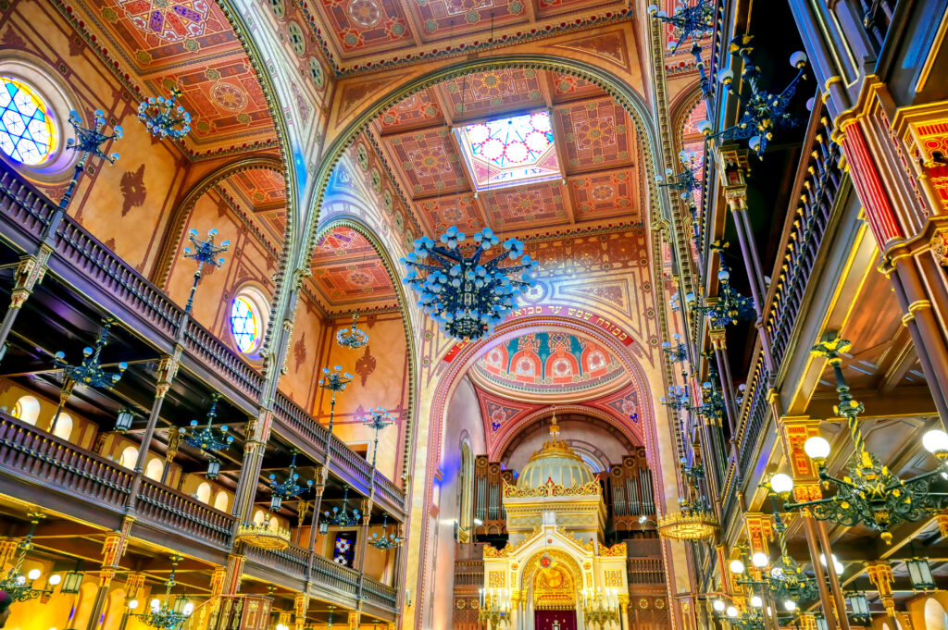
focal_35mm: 24
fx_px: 631
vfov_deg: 53.1
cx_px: 474
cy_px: 315
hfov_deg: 73.8
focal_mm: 24
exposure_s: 1/125
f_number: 4
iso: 2500
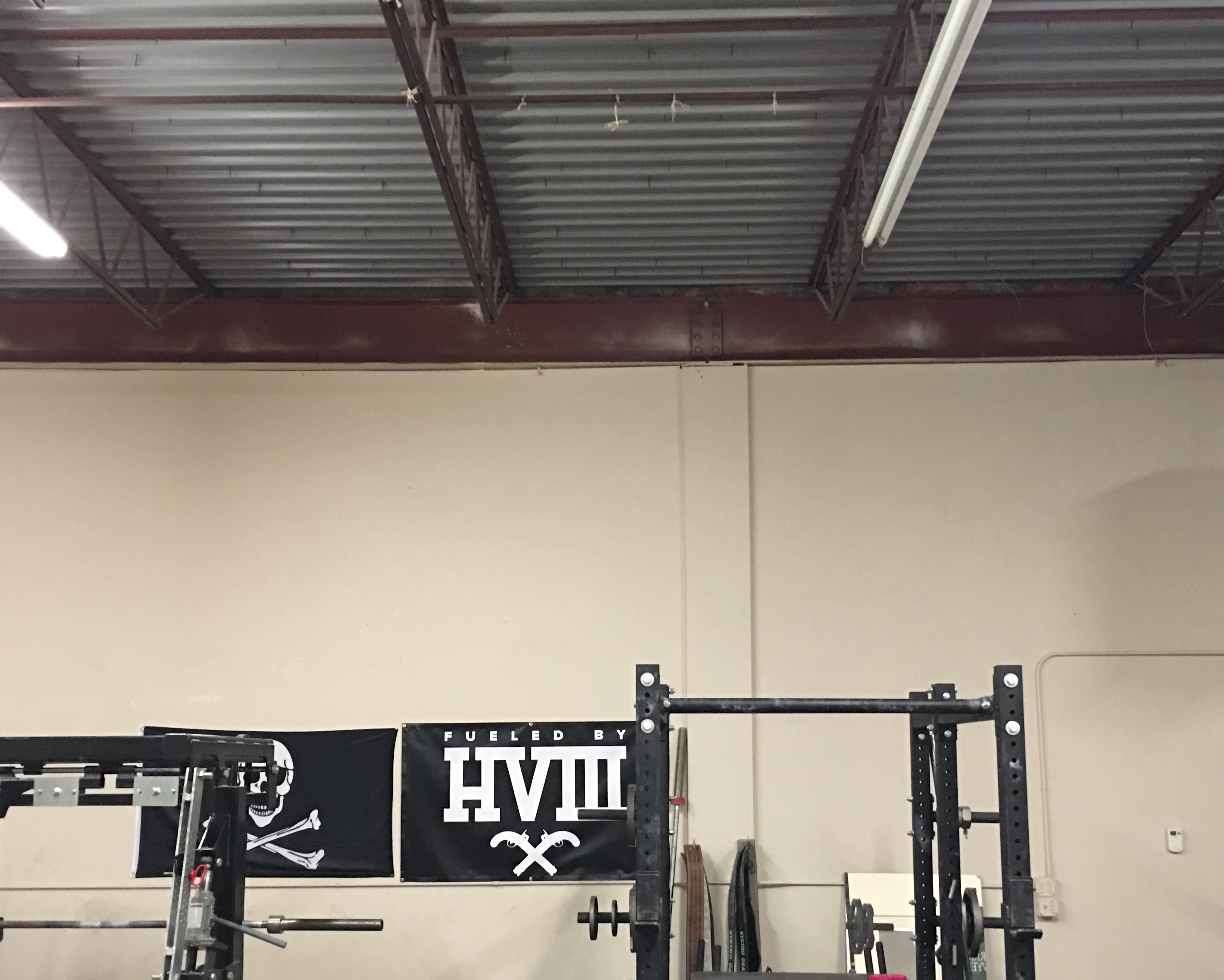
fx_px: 1377
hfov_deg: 47.9
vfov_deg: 39.0
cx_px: 618
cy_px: 595
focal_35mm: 38
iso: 80
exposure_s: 1/4
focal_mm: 4.15
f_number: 2.2
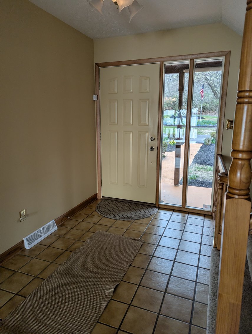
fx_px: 232
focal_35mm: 24
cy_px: 167
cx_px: 126
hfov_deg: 57.0
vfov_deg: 71.5
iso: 44
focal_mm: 6.81
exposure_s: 1/142
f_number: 1.85
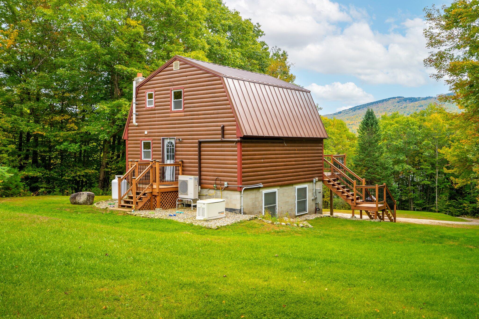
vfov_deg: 37.8
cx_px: 240
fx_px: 466
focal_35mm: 35
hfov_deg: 54.4
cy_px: 160
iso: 50
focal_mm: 35
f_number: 7.1
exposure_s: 1/20
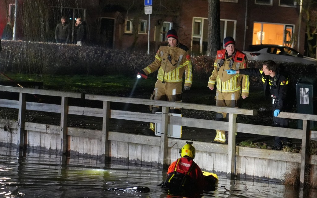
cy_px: 121
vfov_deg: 7.9
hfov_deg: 12.5
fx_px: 1443
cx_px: 151
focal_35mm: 167
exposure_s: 1/20
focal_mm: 105
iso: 12800
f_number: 4
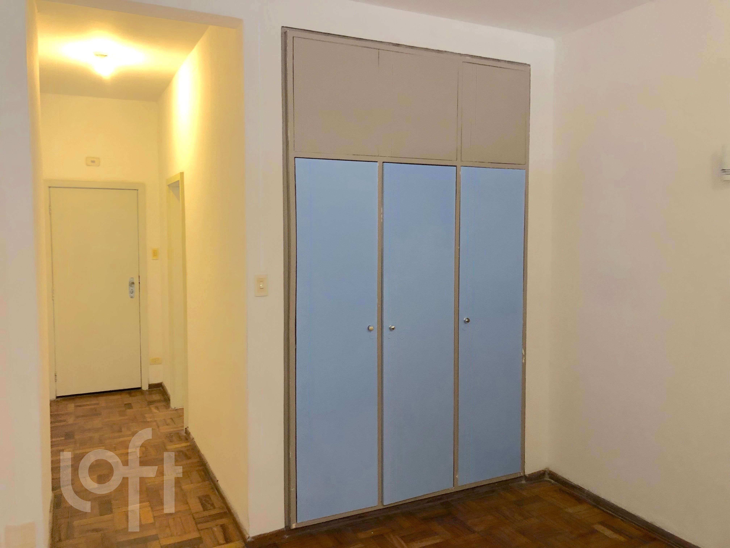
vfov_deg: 49.7
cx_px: 365
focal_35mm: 28
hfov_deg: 63.4
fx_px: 590
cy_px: 274
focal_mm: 4
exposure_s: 1/15
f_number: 1.8
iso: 50
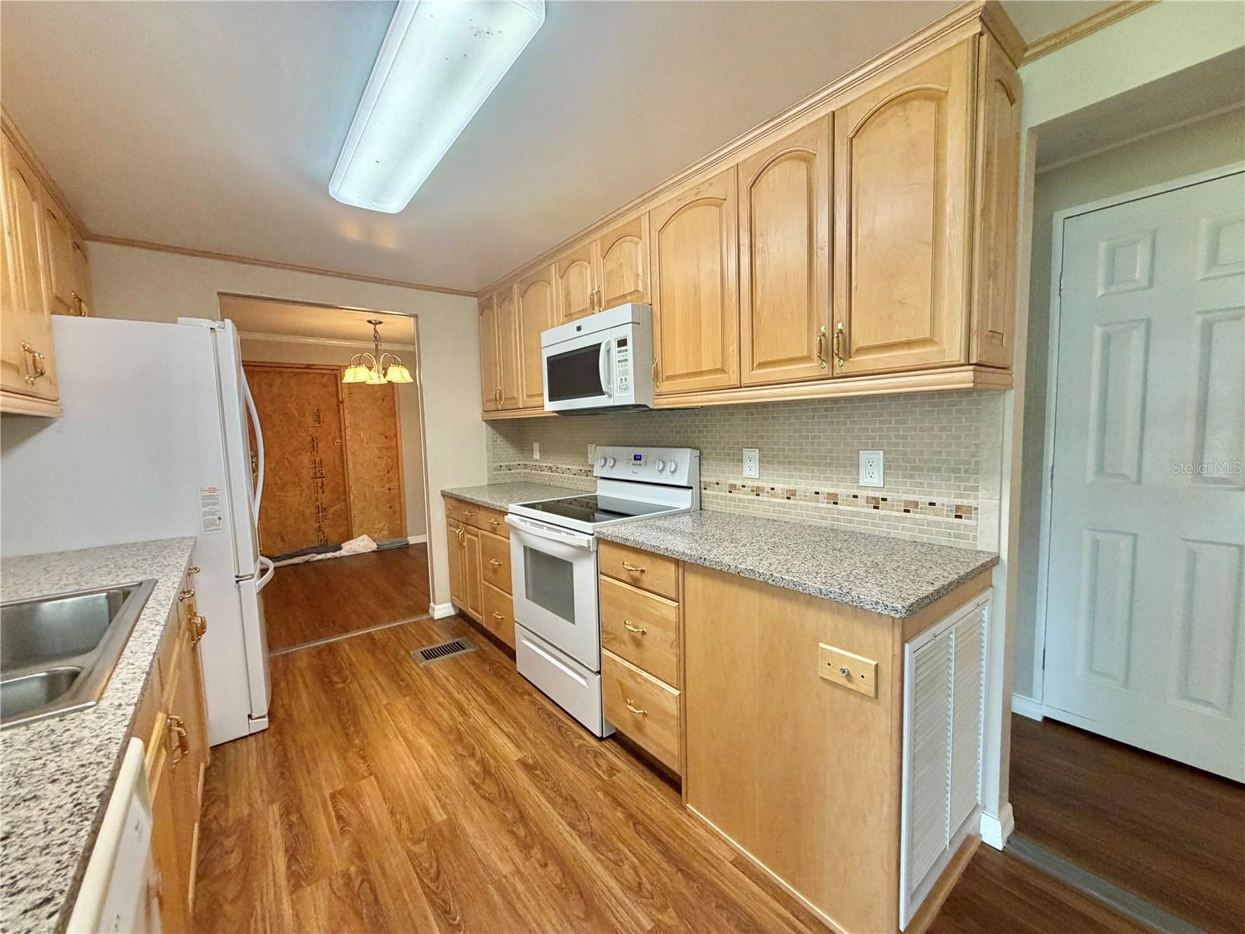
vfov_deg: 85.7
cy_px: 467
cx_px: 622
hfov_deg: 102.1
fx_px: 504
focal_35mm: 14
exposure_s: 1/60
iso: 200
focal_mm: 2.22
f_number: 2.2
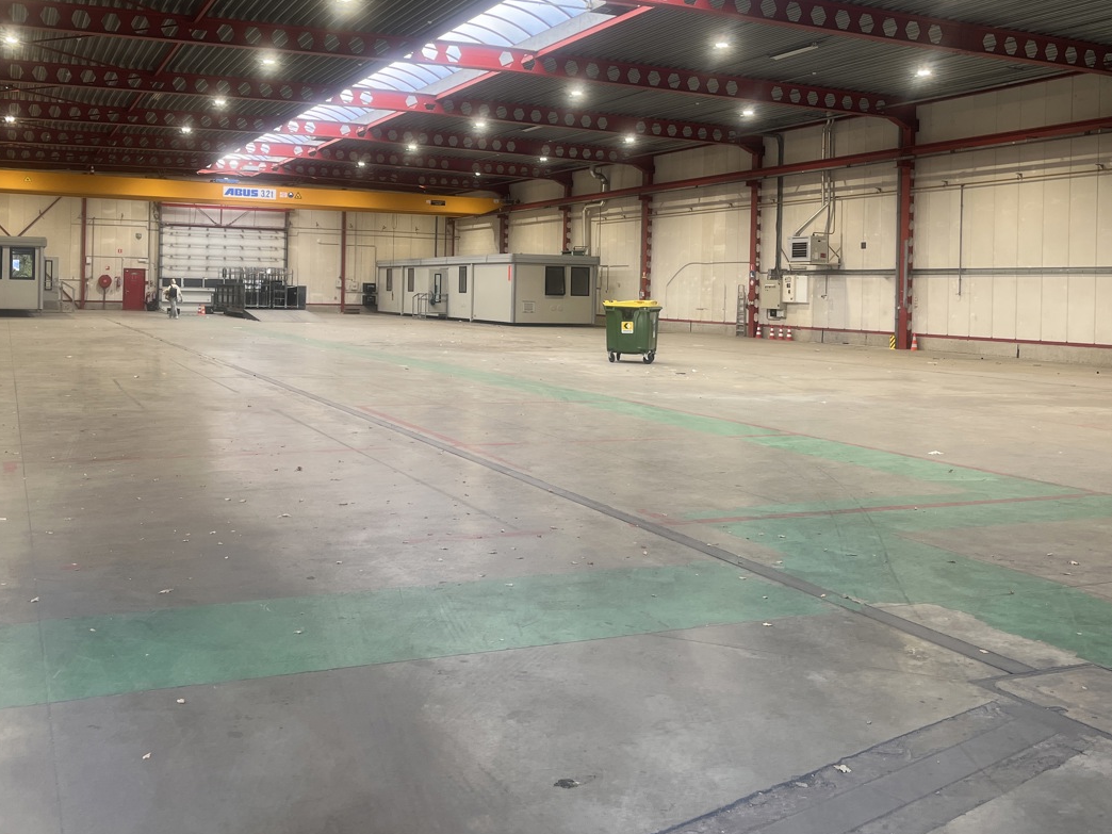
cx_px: 457
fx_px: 1092
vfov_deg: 41.4
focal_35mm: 34
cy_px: 305
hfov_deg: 53.7
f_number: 1.6
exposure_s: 1/122
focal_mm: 5.1
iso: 64
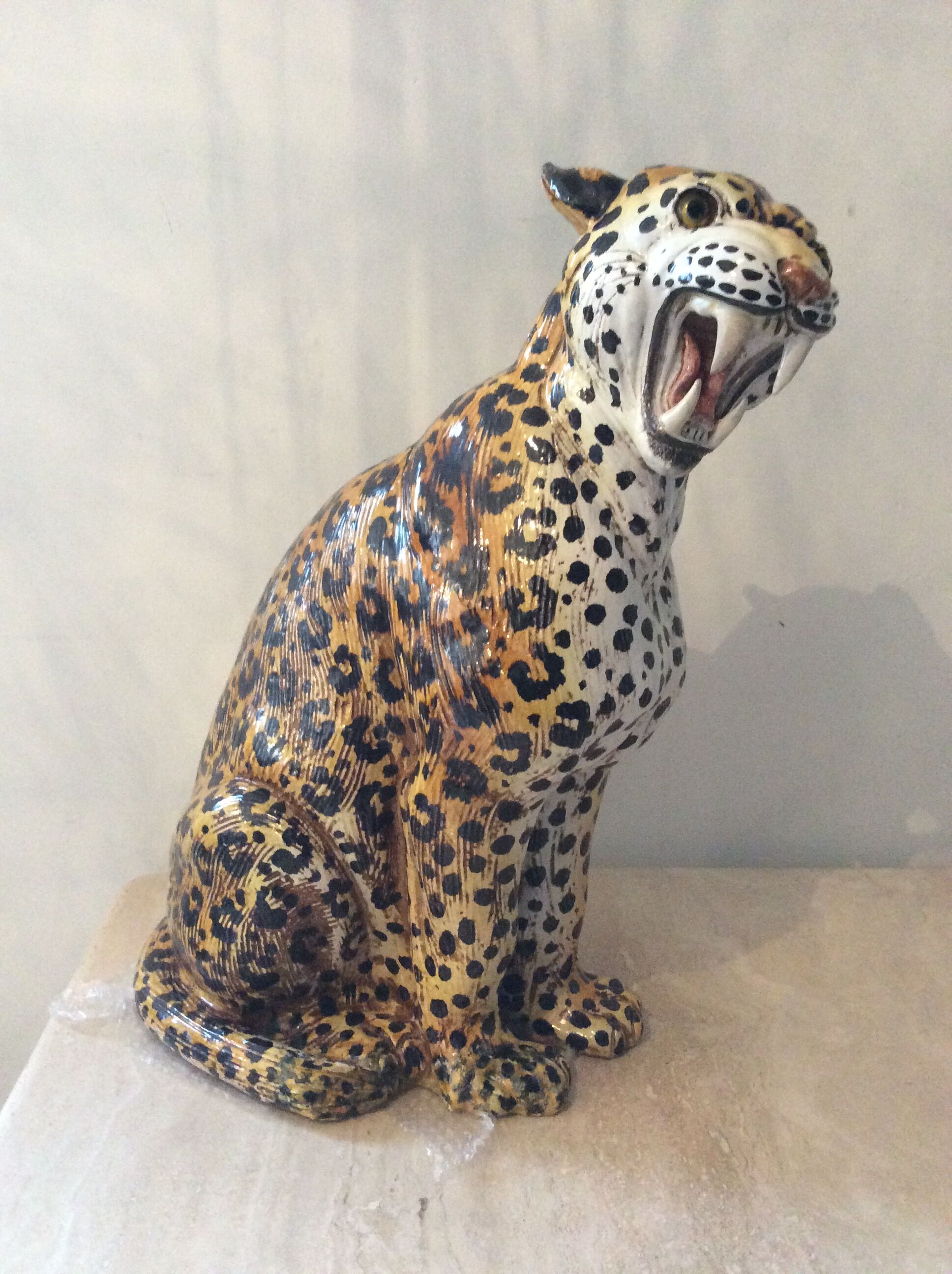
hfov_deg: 44.1
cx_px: 476
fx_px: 1177
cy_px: 637
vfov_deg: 56.9
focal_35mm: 32
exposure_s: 1/20
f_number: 2.4
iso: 250
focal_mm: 3.3
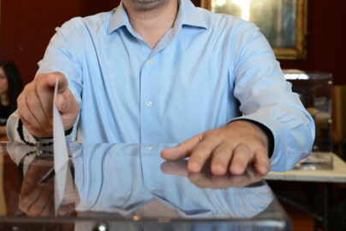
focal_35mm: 72
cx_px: 109
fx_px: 692
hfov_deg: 27.8
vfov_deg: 18.7
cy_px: 36
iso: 8000
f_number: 4.5
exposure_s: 1/640
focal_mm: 39
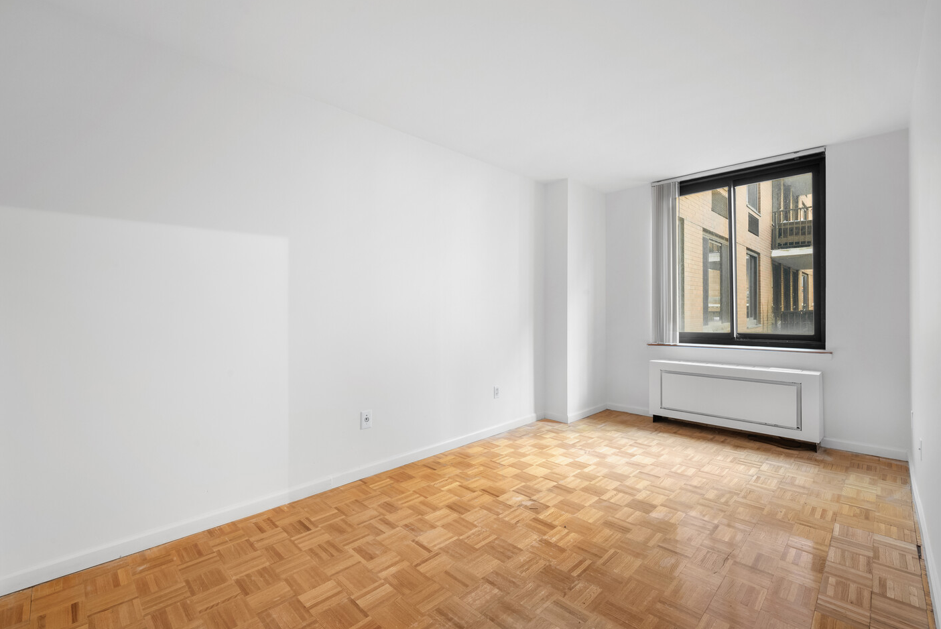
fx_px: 418
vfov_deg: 73.8
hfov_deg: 96.7
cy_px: 310
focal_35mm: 16
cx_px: 479
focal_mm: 15
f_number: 11
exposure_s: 5
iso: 400
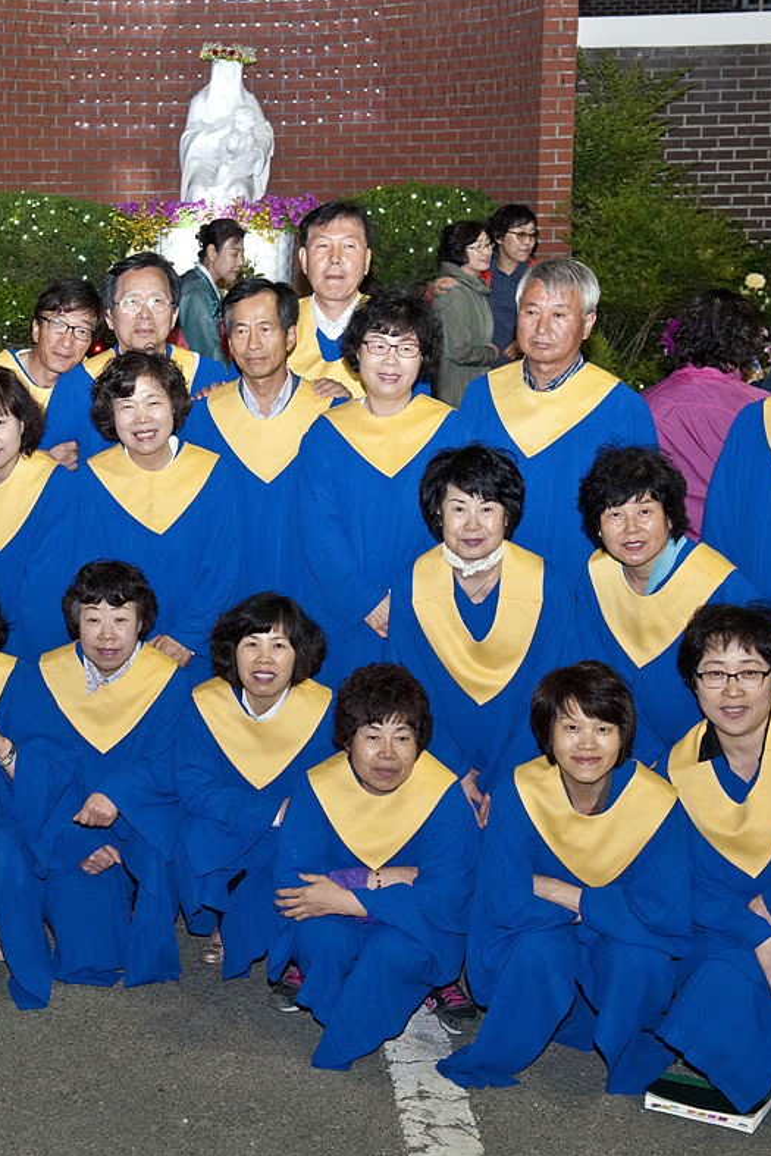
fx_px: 1959
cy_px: 573
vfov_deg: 32.9
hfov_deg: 21.8
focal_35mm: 61
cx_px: 73
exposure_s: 1/60
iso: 800
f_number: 7.1
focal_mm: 40
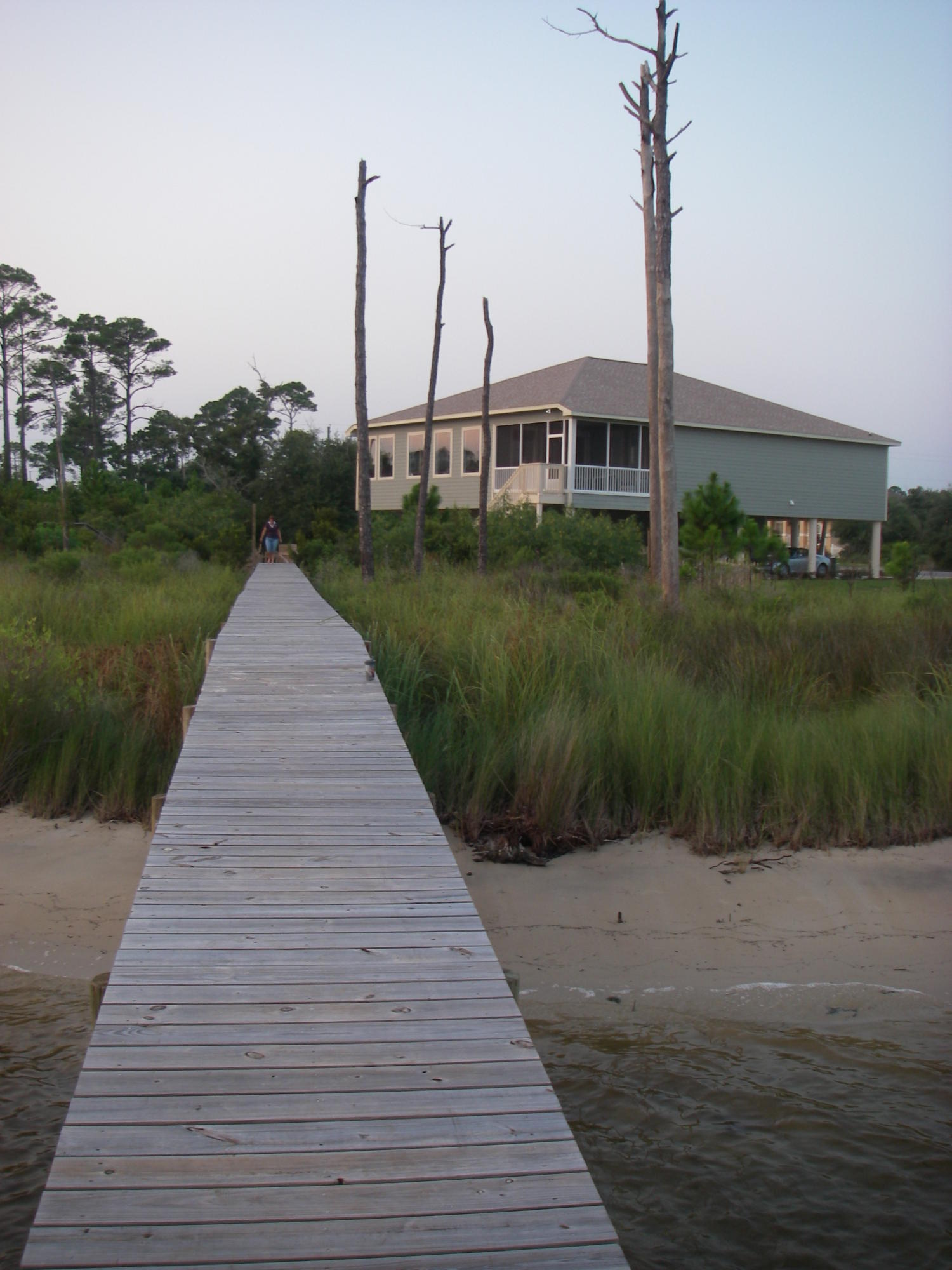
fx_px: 1393
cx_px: 476
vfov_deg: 49.0
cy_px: 635
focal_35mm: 38
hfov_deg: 37.7
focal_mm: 6.3
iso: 64
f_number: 3.3
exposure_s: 1/60
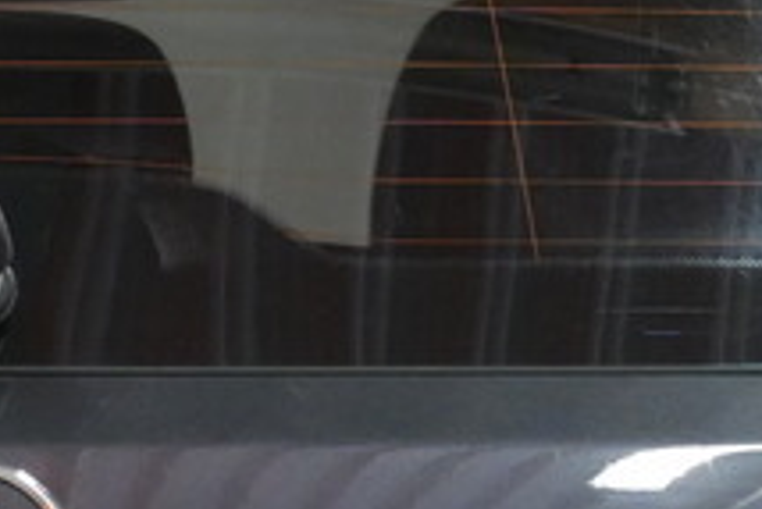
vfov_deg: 3.8
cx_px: -25
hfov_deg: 5.7
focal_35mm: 358
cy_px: 751
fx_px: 7580
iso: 1600
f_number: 4
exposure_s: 1/160
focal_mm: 31.5
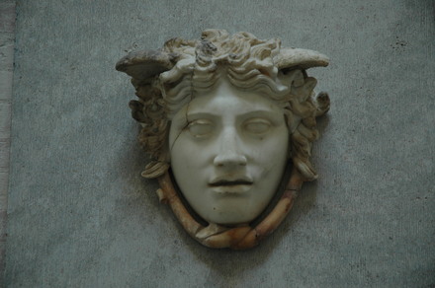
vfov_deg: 13.0
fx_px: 1267
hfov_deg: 19.5
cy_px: 144
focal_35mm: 105
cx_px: 218
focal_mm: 70
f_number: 4.5
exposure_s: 1/15
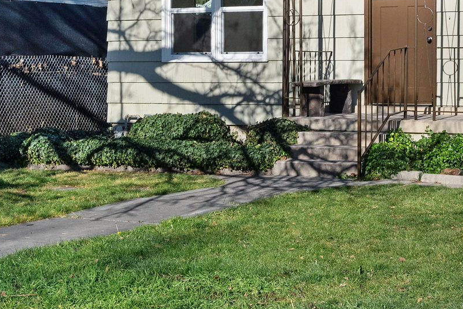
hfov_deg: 22.6
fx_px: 1139
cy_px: 77
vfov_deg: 15.4
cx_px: 380
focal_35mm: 89
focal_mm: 28.5
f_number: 8
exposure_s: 1/400
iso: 800
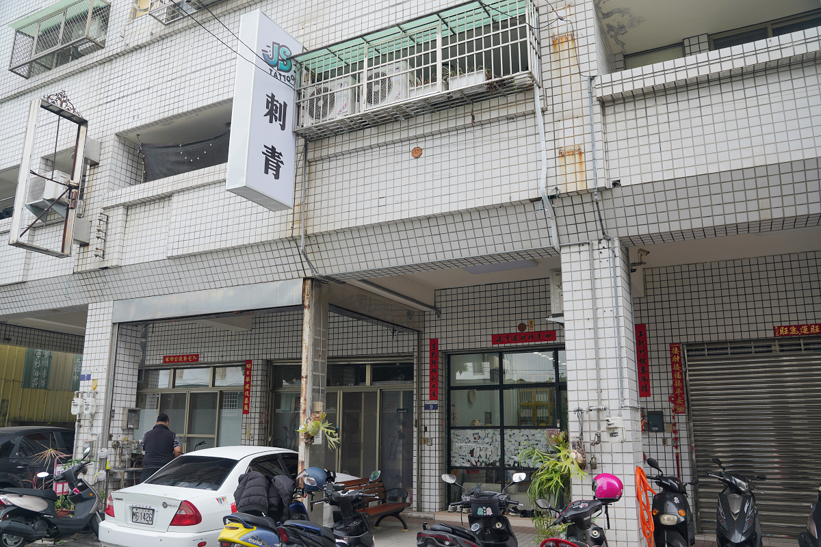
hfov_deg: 65.5
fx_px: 639
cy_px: 274
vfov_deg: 46.4
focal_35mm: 28
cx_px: 410
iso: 125
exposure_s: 1/160
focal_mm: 28
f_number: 4
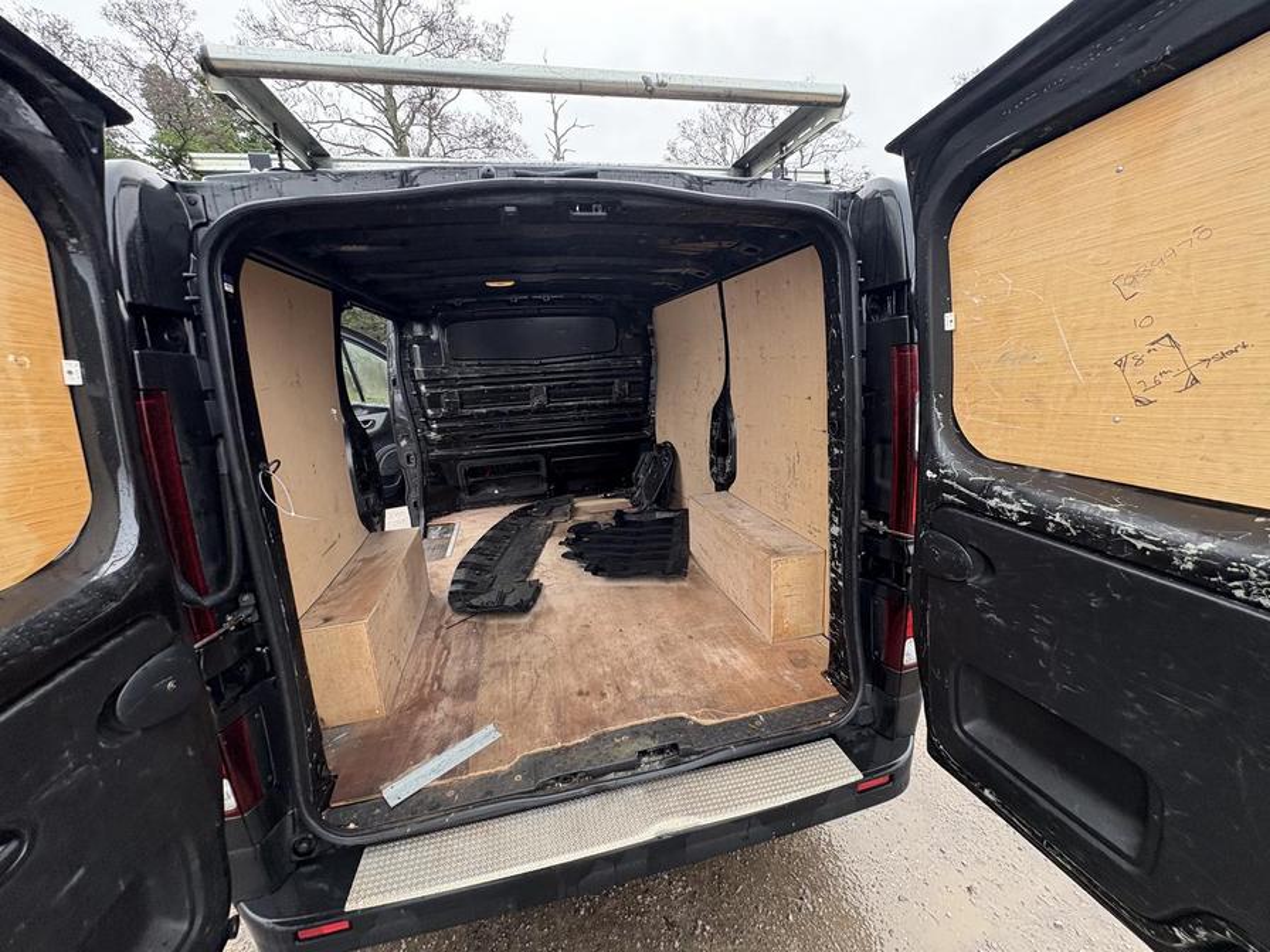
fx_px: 514
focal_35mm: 14
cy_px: 476
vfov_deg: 85.7
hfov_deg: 102.1
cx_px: 635
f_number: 2.2
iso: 125
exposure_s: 1/99
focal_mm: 2.22
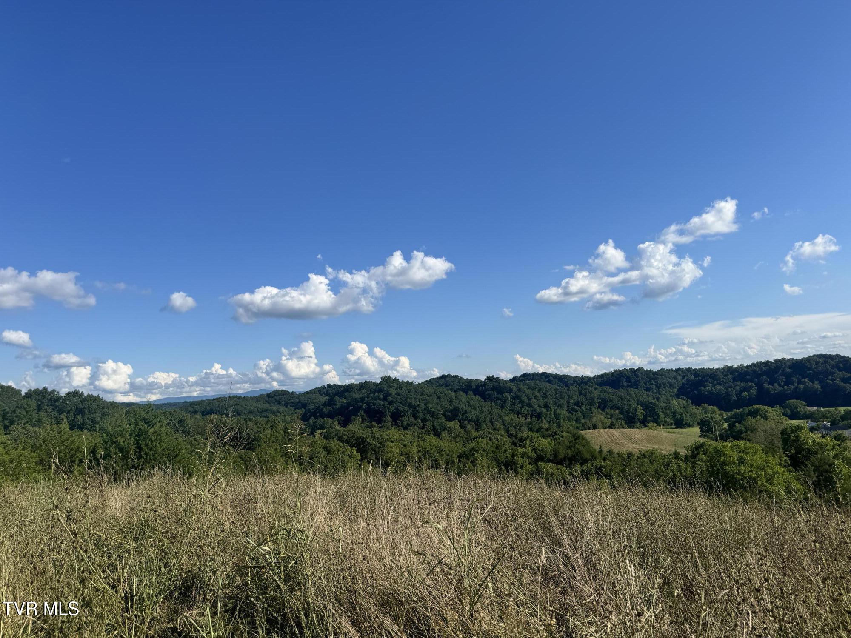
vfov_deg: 56.8
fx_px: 590
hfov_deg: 71.6
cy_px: 319
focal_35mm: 24
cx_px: 426
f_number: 1.78
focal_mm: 6.76
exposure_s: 1/7092
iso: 80
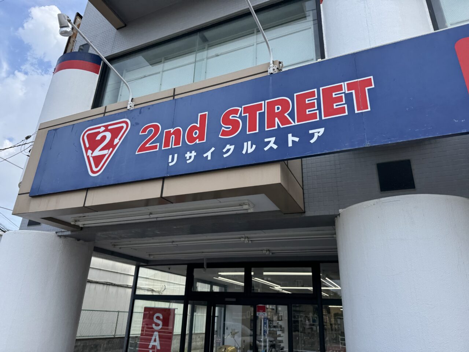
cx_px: 234
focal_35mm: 24
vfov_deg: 56.8
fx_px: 325
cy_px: 176
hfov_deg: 71.6
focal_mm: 6.76
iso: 80
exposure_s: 1/1597
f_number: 1.78
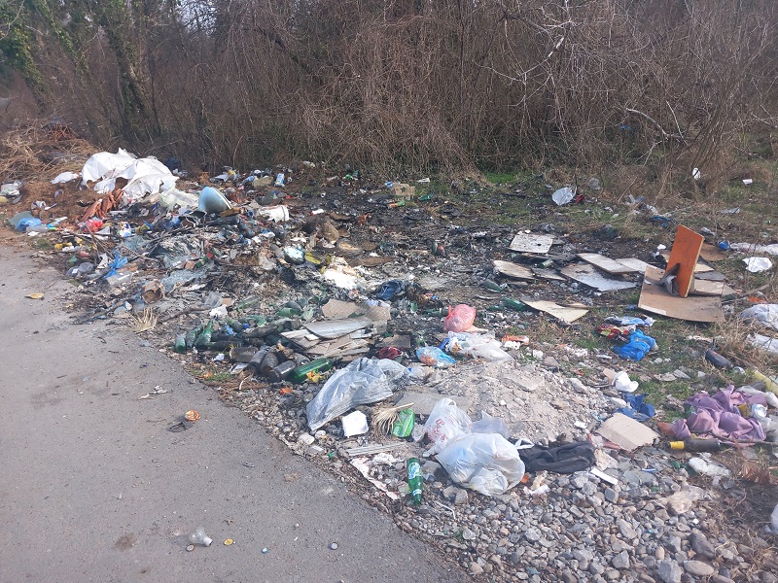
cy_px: 292
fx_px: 607
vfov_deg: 51.4
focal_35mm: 27
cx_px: 389
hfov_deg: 65.3
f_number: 1.8
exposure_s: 1/151
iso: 20
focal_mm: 4
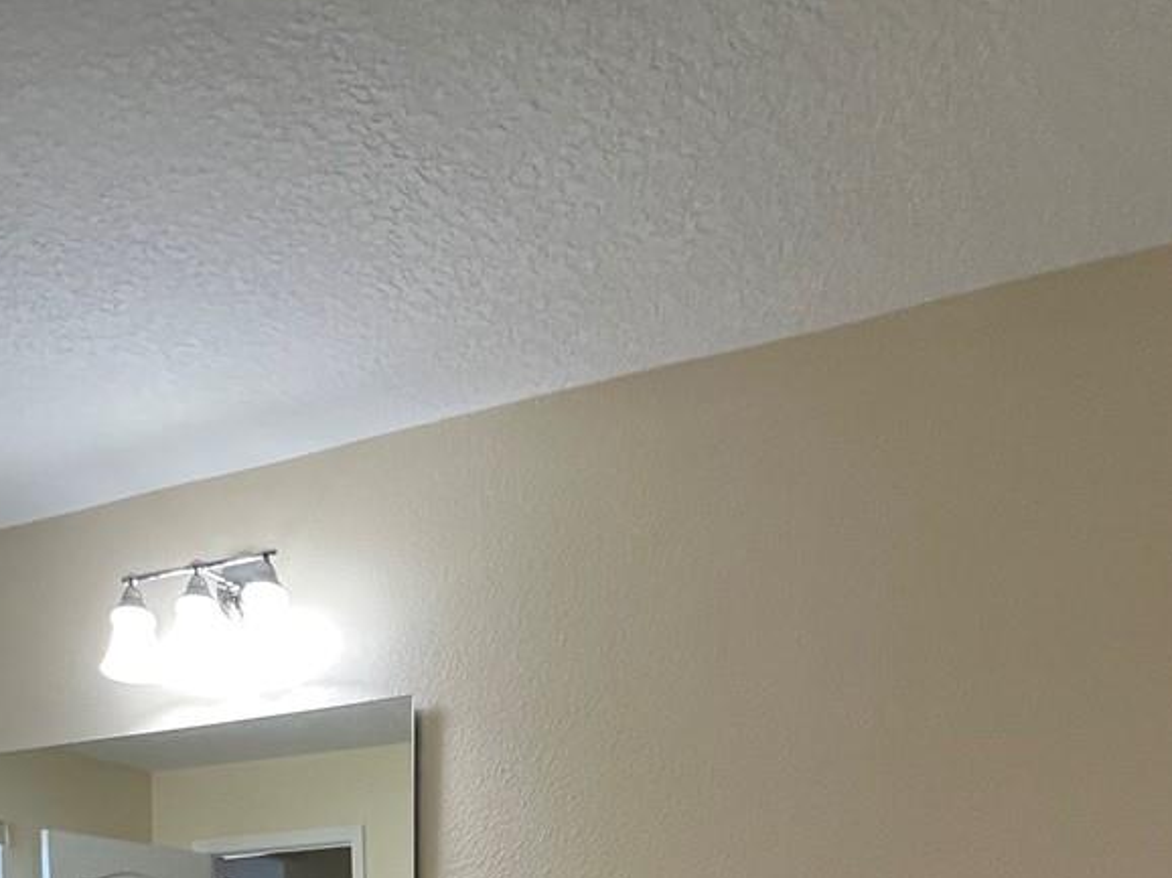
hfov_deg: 51.4
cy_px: 1133
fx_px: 1218
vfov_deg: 31.1
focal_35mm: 36
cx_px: 616
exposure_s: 1/120
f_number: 1.8
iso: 250
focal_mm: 1.57
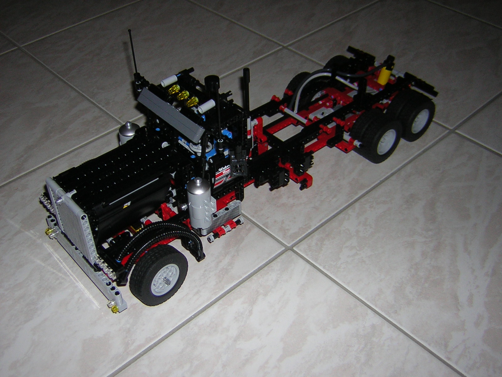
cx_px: 251
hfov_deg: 46.8
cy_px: 188
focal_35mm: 40
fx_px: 580
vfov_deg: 36.0
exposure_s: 1/60.1
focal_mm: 5.2
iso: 50
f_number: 2.7
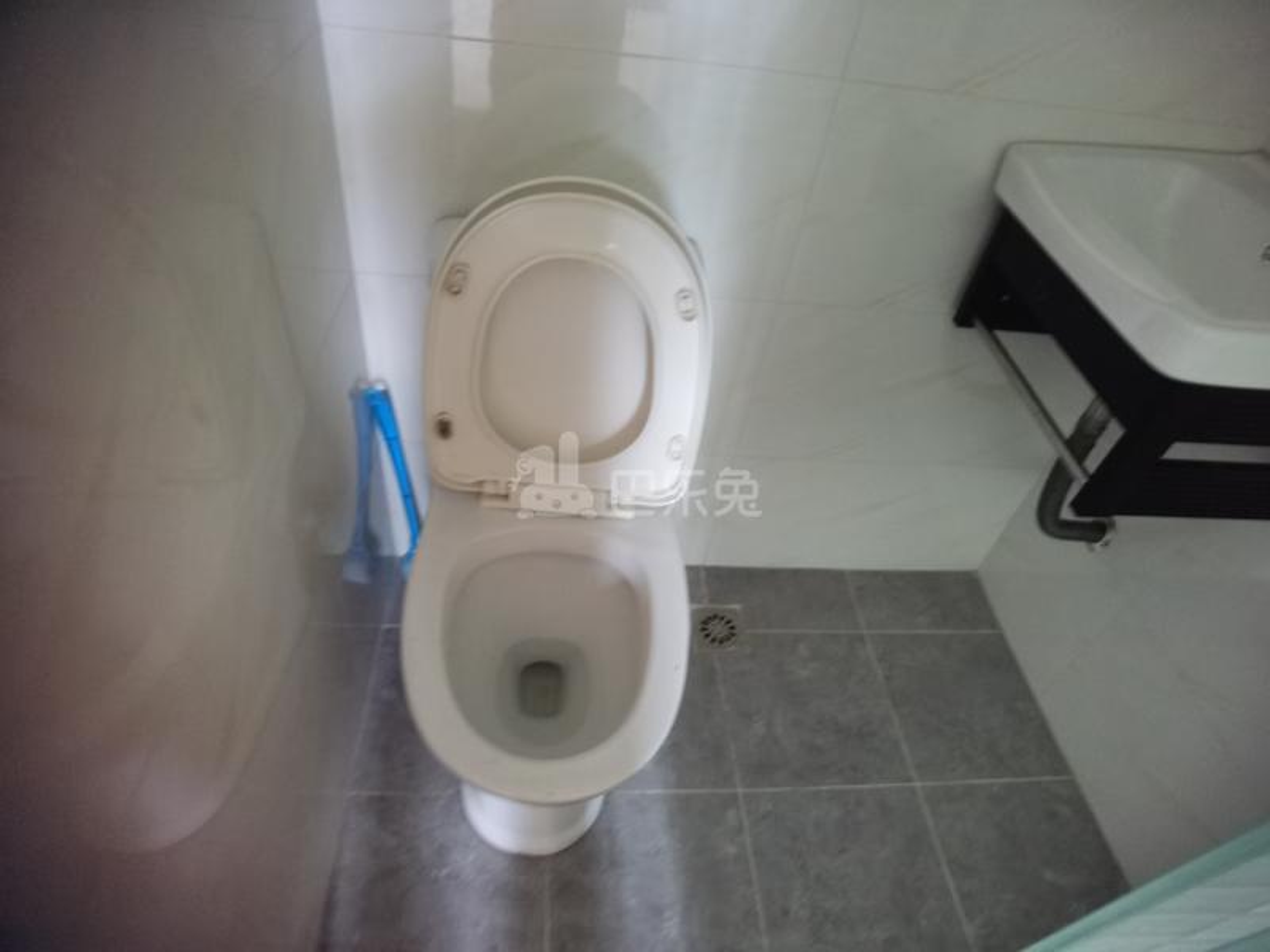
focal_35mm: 18
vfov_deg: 71.6
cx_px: 635
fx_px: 660
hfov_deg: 87.8
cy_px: 476
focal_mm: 4.4
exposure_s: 1/25
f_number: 1.8
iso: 640
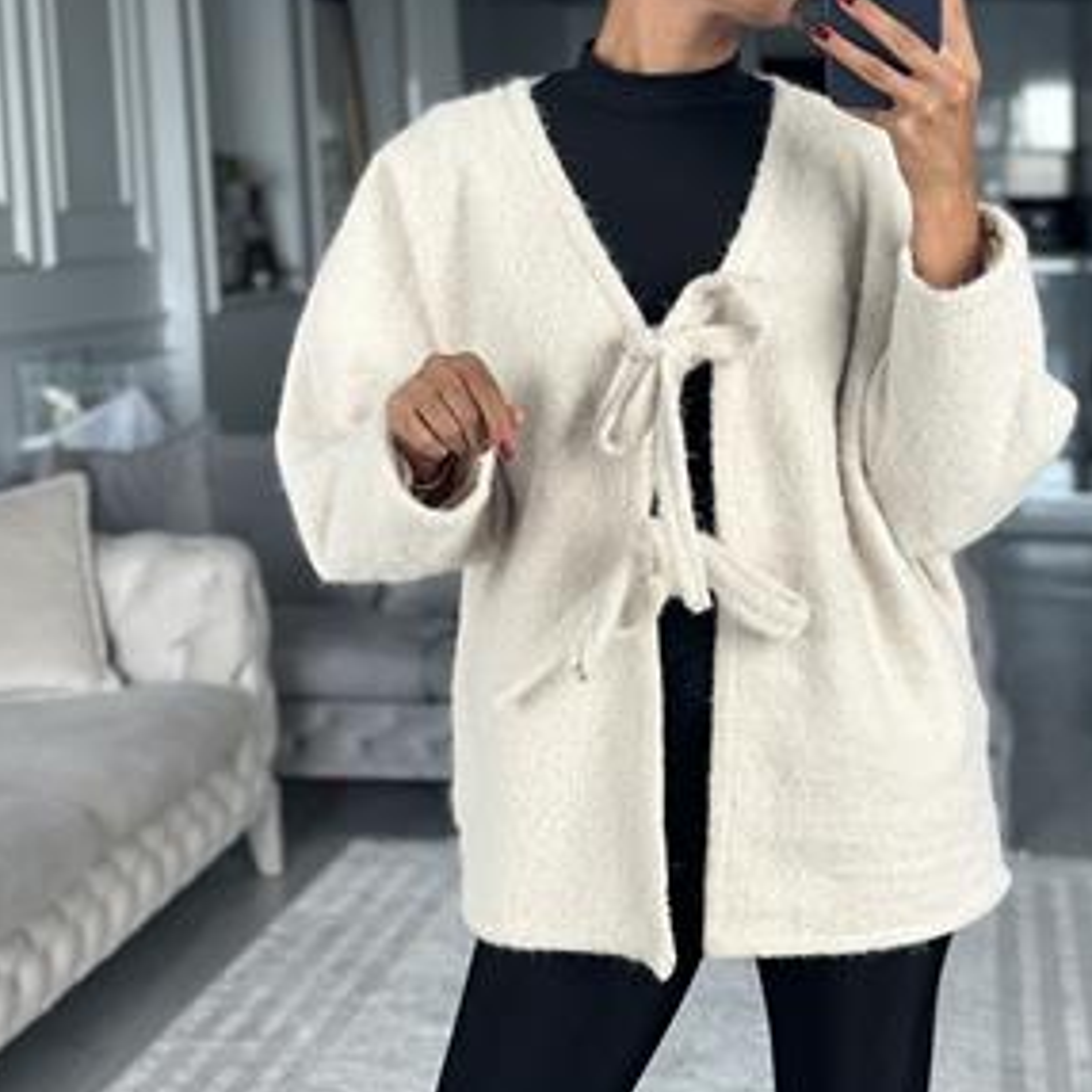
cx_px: 645
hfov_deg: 23.0
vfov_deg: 23.0
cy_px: 454
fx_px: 2677
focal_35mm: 75
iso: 125
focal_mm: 6.86
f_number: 1.78
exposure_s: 1/72
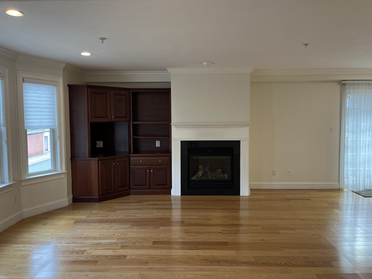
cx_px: 186
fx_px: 279
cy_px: 140
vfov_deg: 53.1
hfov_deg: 67.3
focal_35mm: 26
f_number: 1.6
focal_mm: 5.1
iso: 80
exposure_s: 1/60
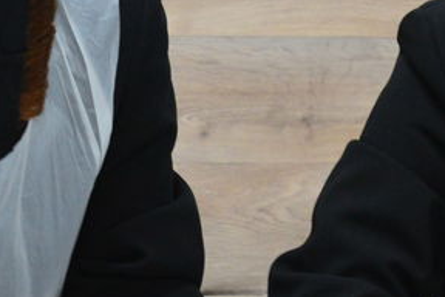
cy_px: 138
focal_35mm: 136
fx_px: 1681
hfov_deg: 15.0
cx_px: 138
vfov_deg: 10.1
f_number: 5.6
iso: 2000
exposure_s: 1/125
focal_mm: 28
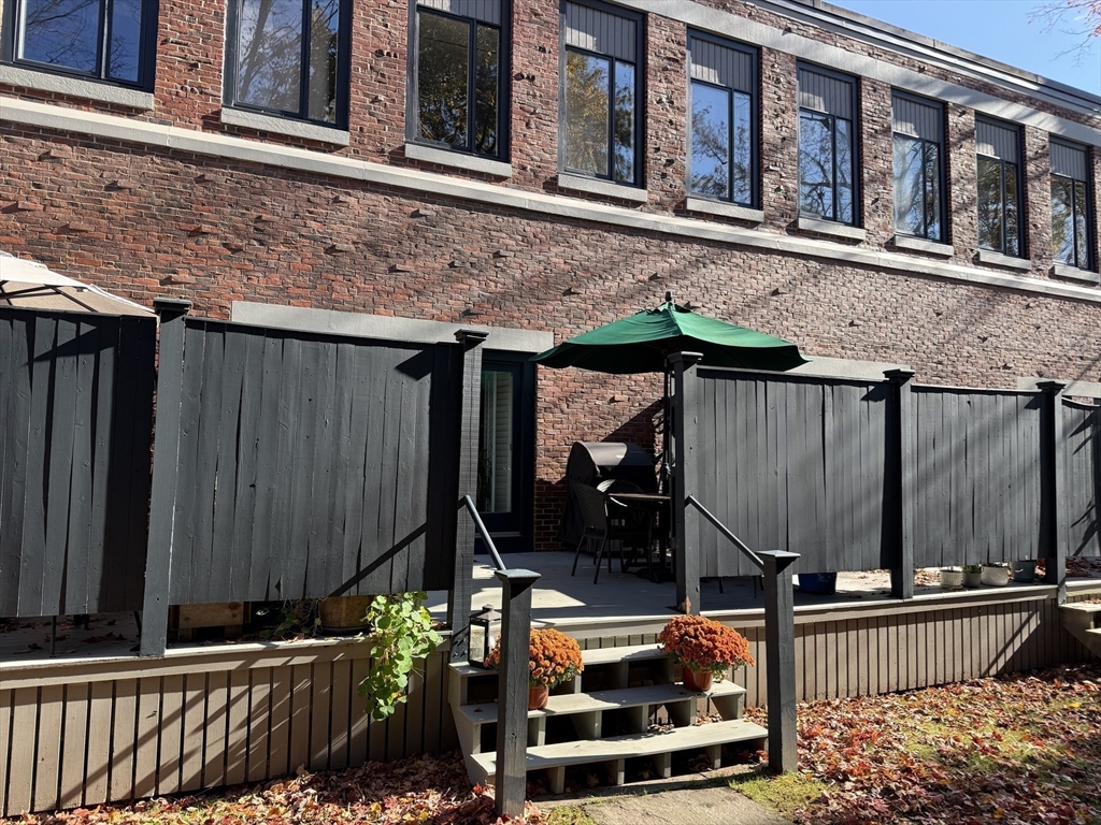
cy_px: 412
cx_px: 550
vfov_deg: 56.8
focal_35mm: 24
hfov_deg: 71.6
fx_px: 763
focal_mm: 6.76
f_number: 1.78
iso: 80
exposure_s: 1/840
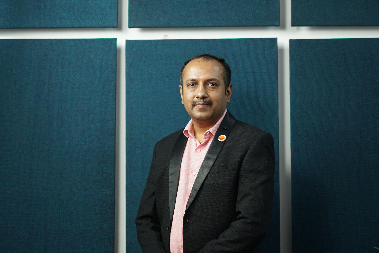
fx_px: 790
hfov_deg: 27.0
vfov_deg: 18.2
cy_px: 126
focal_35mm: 75
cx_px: 190
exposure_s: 1/100
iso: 400
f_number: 1.8
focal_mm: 50
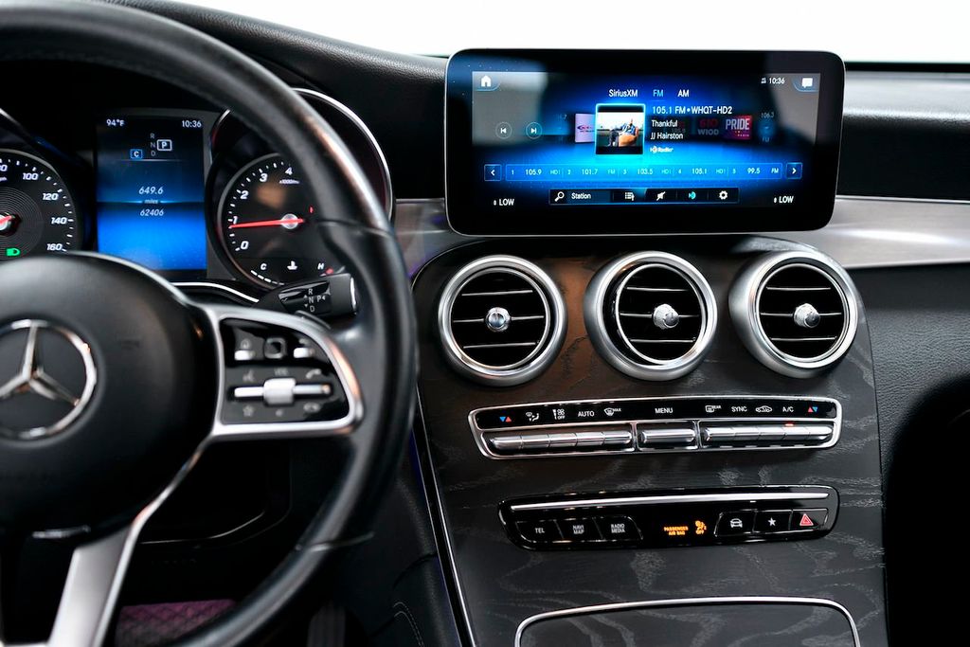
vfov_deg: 33.4
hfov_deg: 48.5
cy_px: 324
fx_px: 1078
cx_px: 485
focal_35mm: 40
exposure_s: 1/200
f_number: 3.5
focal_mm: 40
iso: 1600
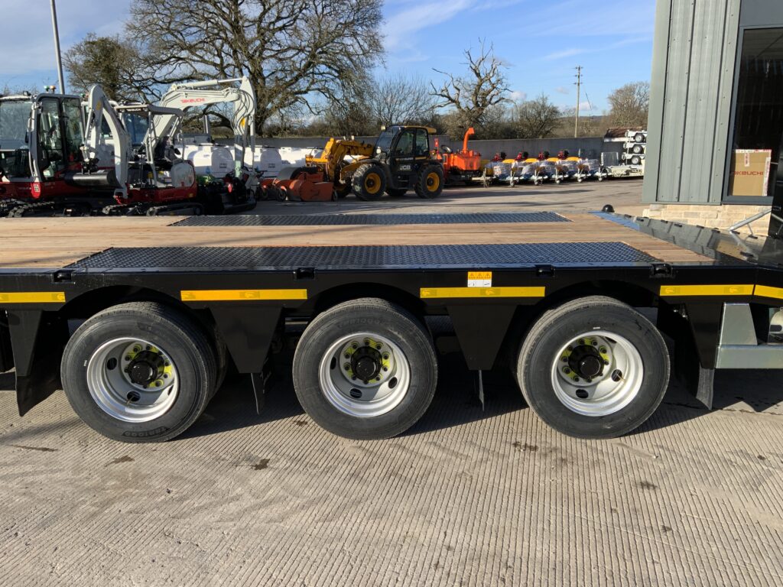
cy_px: 294
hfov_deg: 61.7
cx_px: 392
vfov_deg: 48.2
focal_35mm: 29
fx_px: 656
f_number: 1.8
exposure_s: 1/1195
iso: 16
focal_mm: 3
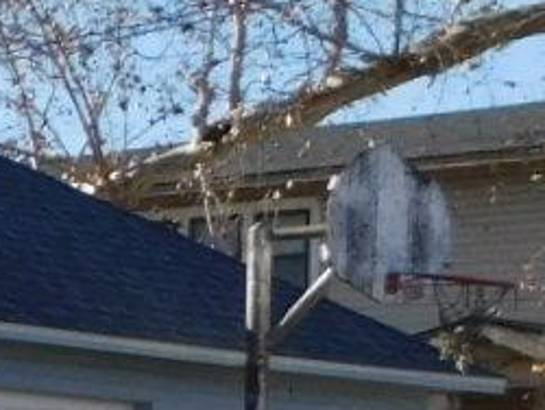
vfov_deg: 9.9
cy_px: 519
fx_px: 2317
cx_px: -1007
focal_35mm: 147
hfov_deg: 10.3
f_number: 3
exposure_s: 1/1250
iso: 125
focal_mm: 4
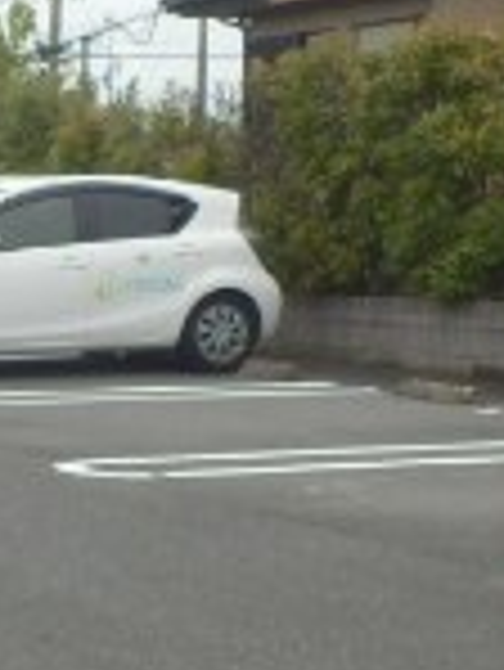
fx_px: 1997
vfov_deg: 19.0
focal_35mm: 103
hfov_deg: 12.3
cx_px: -590
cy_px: 414
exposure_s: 1/125
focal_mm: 4.2
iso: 80
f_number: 7.9
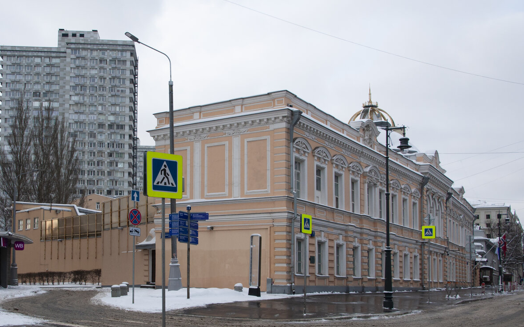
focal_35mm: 33
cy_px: 162
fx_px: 464
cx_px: 260
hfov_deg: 58.9
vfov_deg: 38.8
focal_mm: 21
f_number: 10
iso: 640
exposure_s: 1/400
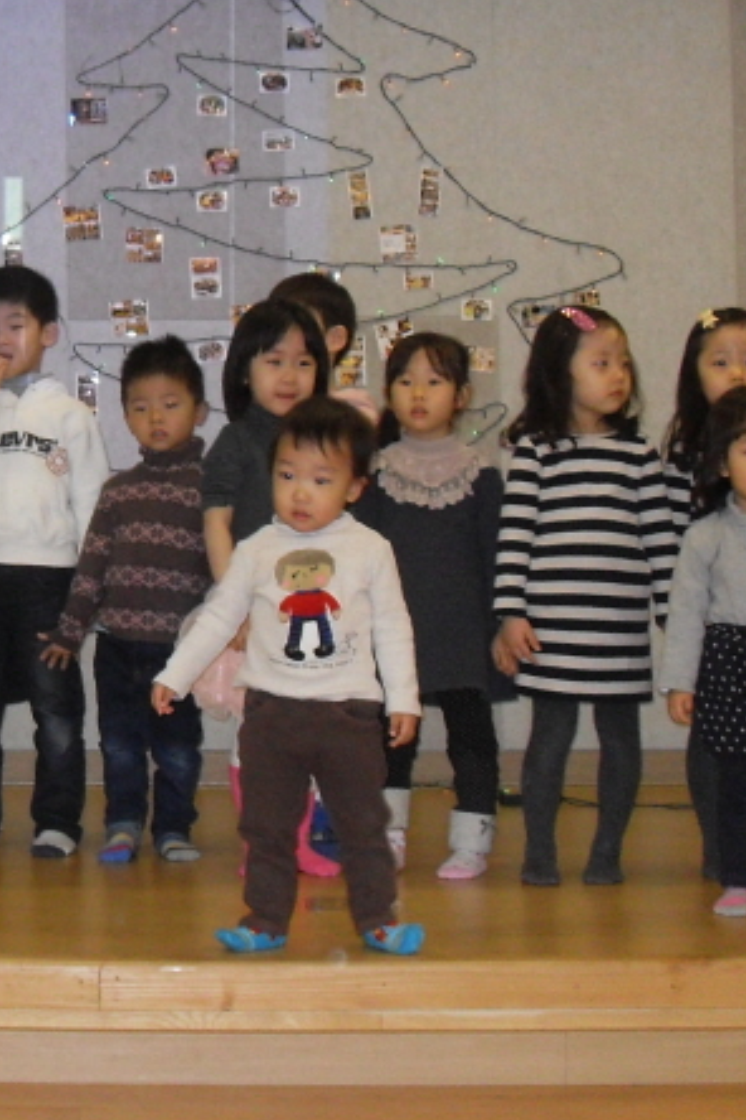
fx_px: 2424
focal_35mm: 78
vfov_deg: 25.8
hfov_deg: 17.1
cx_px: -23
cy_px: 352
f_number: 2.8
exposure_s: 1/45
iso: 200
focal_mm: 6.3
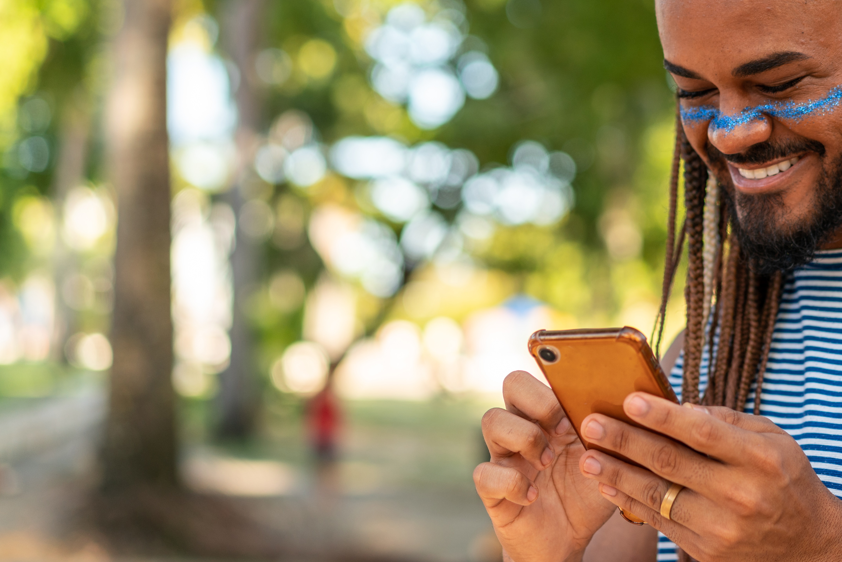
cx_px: 647
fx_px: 2362
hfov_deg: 20.0
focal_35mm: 101
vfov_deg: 13.5
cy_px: 156
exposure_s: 1/400
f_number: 2.2
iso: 100
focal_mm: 55
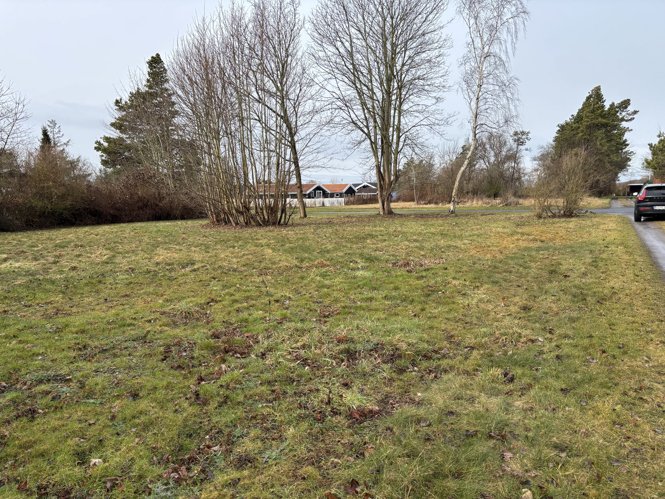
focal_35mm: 26
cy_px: 250
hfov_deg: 67.3
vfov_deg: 53.1
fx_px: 499
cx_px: 332
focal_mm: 5.96
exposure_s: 1/1590
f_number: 1.6
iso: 50
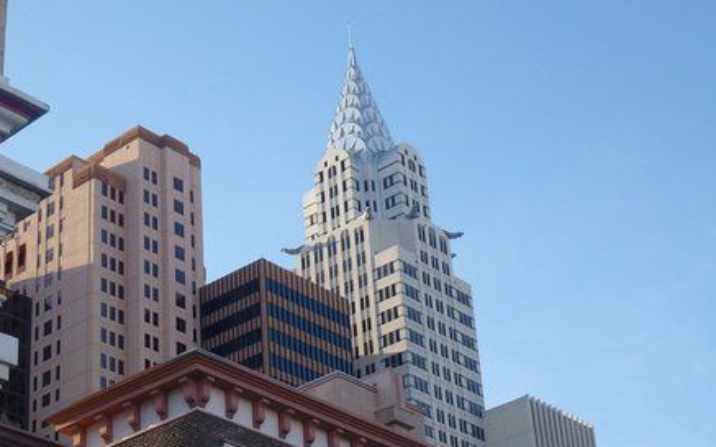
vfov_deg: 17.1
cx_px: 242
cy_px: 318
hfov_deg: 27.0
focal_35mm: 76
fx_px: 1483
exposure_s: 1/320
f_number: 4.1
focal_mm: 8.7
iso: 100
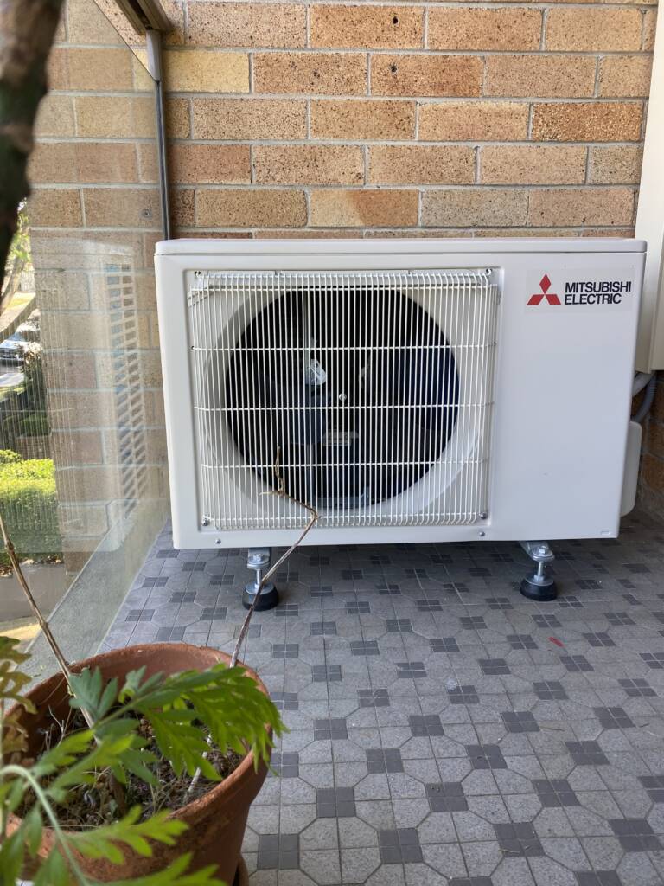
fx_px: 665
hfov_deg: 53.1
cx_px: 332
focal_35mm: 26
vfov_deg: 67.3
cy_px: 443
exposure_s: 1/121
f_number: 1.8
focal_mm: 4.25
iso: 32
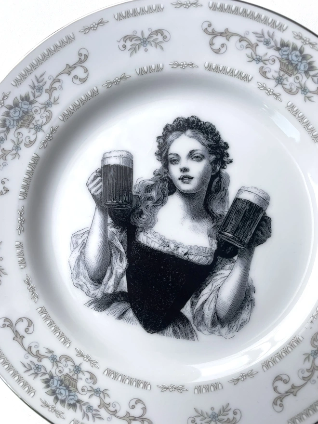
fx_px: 318
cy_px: 212
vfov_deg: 67.3
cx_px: 159
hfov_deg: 53.1
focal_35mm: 26
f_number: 1.6
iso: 40
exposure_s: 1/121
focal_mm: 4.2
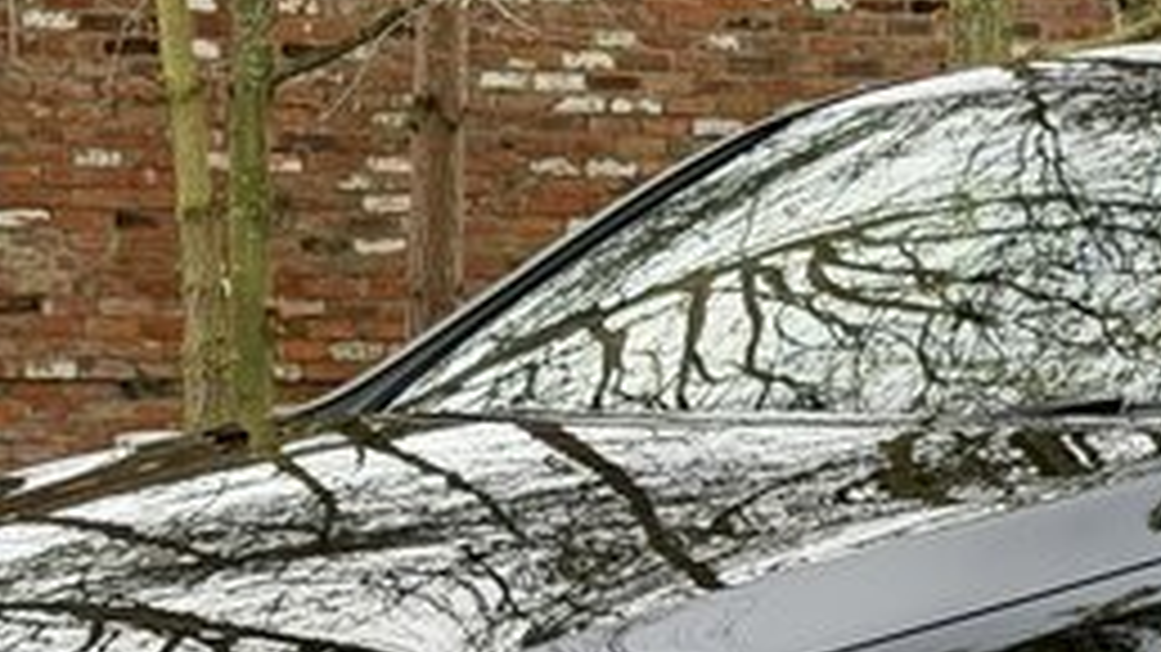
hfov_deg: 13.2
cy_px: 926
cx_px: 1076
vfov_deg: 7.4
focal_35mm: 162
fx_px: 4986
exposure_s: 1/209
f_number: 1.78
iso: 50
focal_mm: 6.76
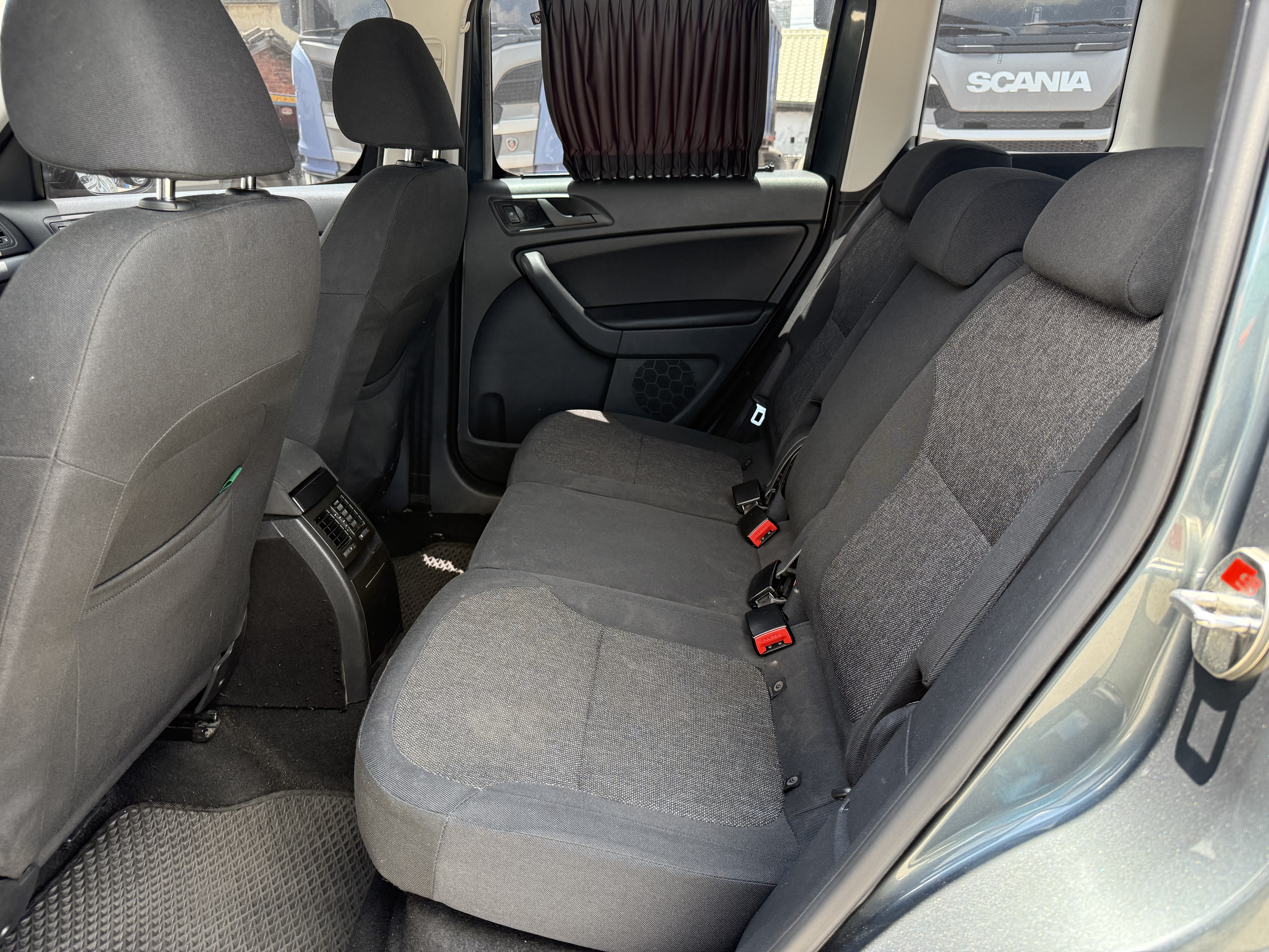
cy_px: 476
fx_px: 880
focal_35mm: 24
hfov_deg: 71.6
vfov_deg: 56.8
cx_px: 634
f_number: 1.78
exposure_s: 1/236
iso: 200
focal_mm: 6.76
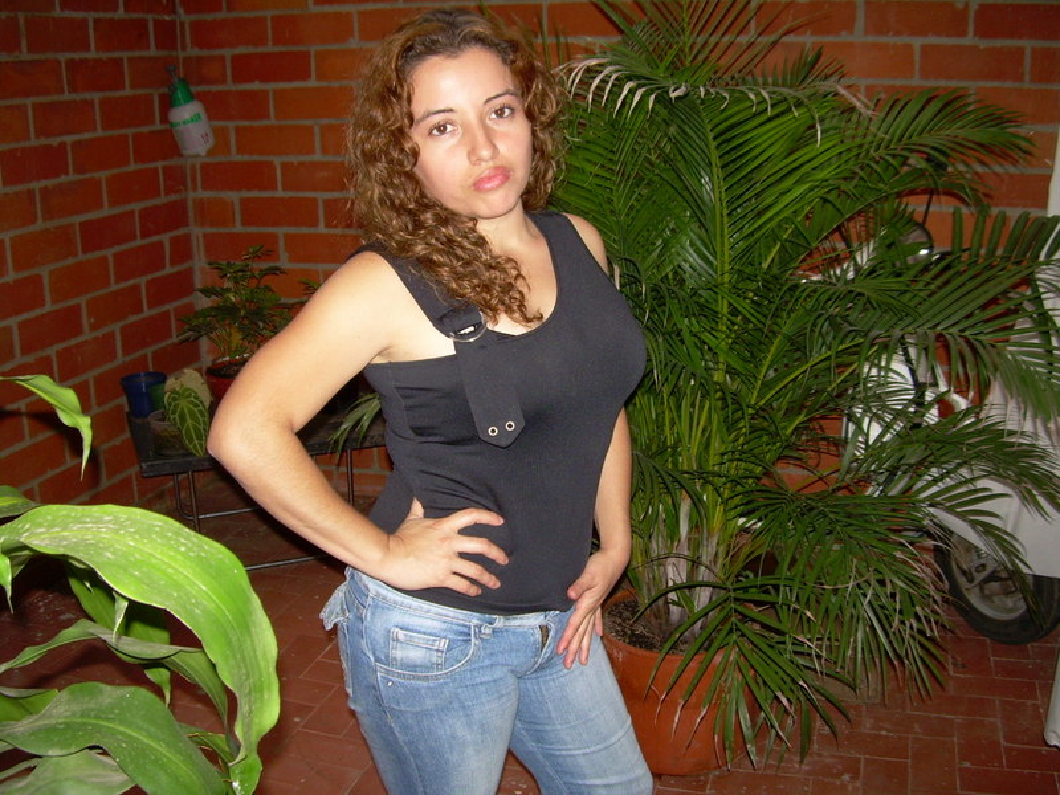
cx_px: 530
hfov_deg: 49.0
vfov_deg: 37.7
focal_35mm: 38
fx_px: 1164
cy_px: 398
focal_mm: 6.3
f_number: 2.8
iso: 100
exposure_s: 1/60
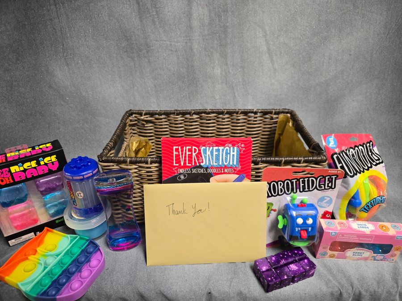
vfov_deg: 58.9
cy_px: 150
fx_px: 267
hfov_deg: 73.9
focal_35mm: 23
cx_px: 201
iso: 400
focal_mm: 6.3
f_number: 1.7
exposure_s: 1/120
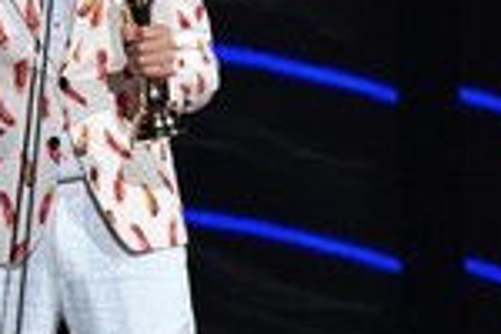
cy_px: 139
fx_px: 16699
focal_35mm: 1200
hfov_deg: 1.7
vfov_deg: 1.1
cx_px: -210
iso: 3200
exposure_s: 1/160
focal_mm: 300
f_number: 5.6
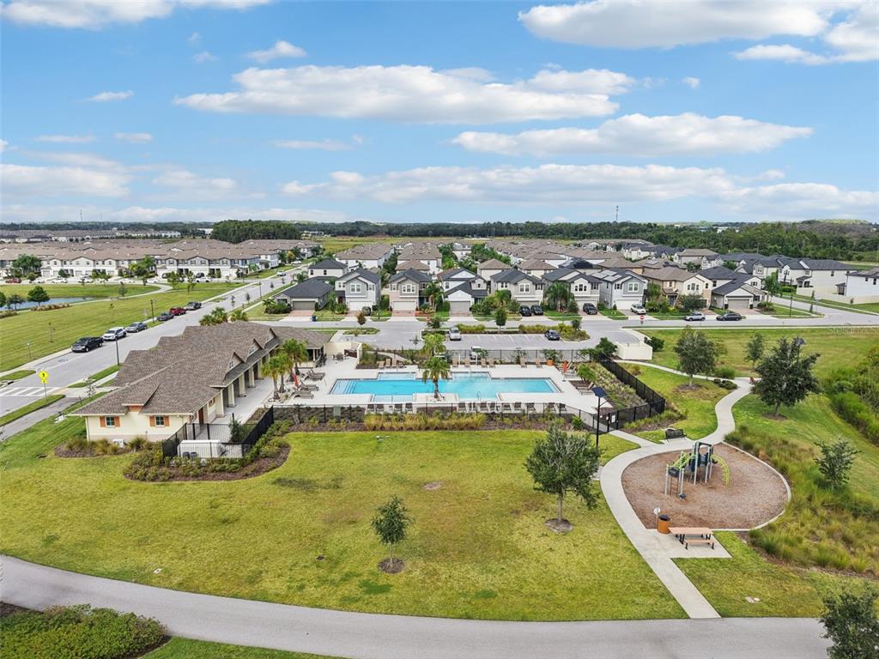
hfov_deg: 71.6
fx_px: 609
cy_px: 330
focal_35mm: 24
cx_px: 440
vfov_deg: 56.8
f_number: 1.8
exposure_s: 1/4000
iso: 180
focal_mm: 8.7
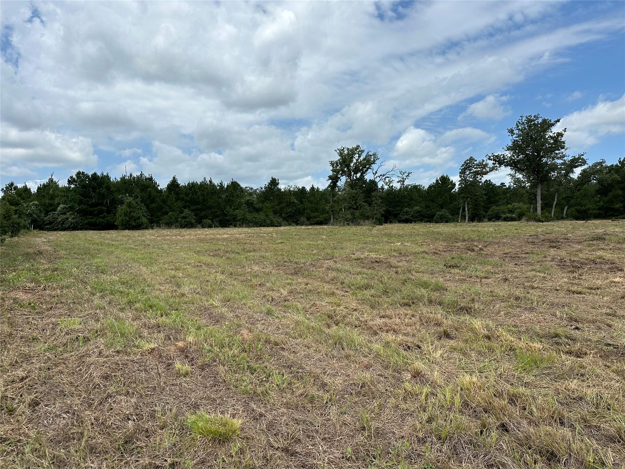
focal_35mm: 24
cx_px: 312
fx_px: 433
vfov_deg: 56.8
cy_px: 234
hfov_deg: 71.6
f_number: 1.78
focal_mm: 6.86
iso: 80
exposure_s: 1/5263
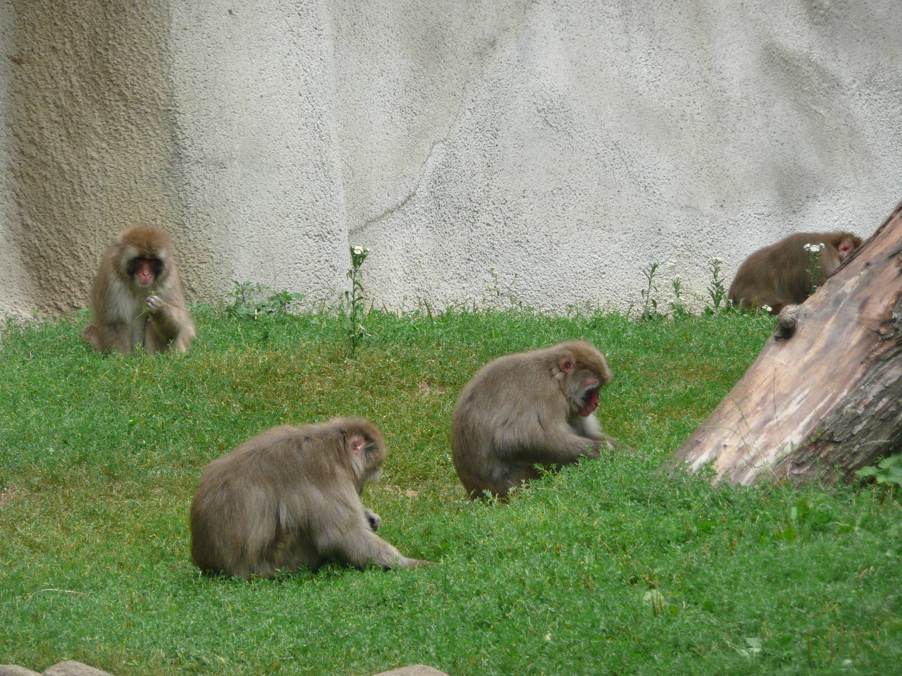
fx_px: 6671
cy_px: 338
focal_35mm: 256
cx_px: 451
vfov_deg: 5.8
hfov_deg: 7.7
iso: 100
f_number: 4.9
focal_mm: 42
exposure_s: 1/160
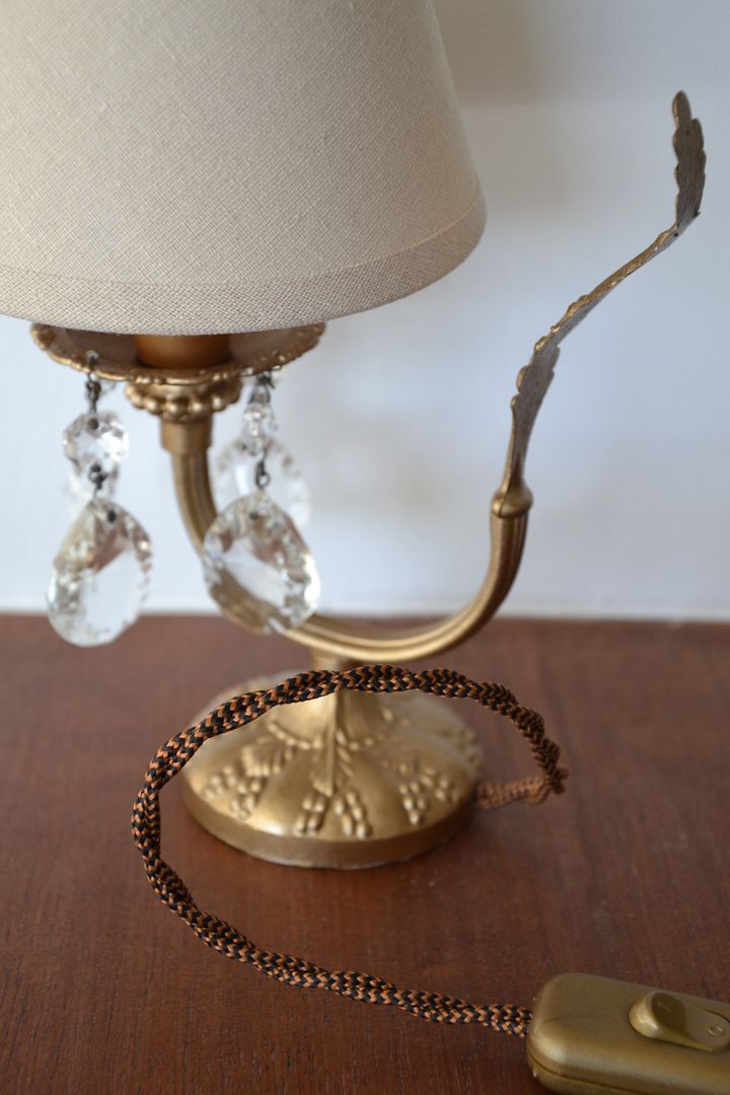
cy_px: 548
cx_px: 365
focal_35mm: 72
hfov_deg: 18.9
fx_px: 2190
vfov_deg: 28.1
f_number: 4.8
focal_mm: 48
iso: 400
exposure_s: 1/80
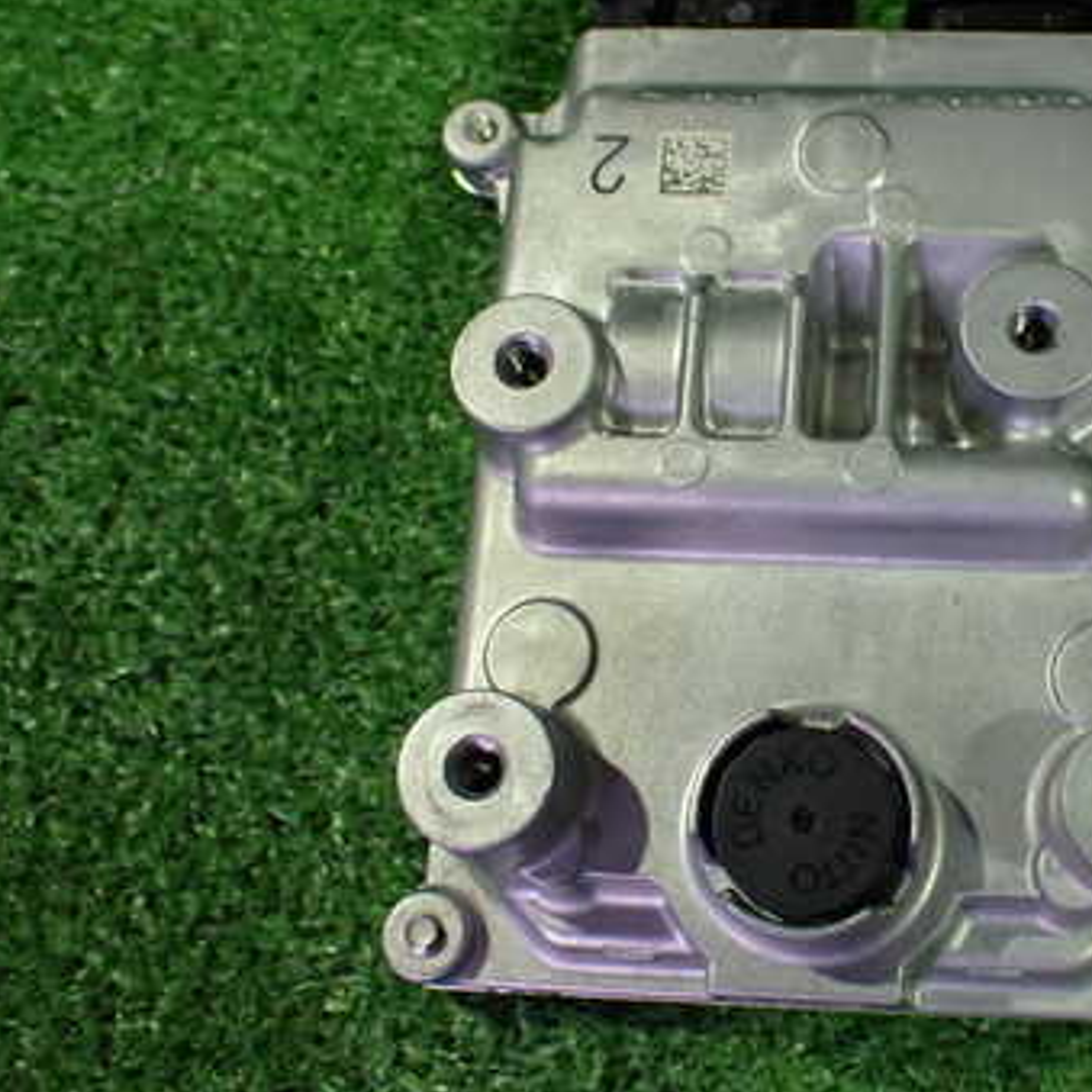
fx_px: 1677
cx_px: 821
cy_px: 480
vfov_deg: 36.0
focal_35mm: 47
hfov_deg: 35.3
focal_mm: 5.4
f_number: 2.3
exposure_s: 1/80
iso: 800
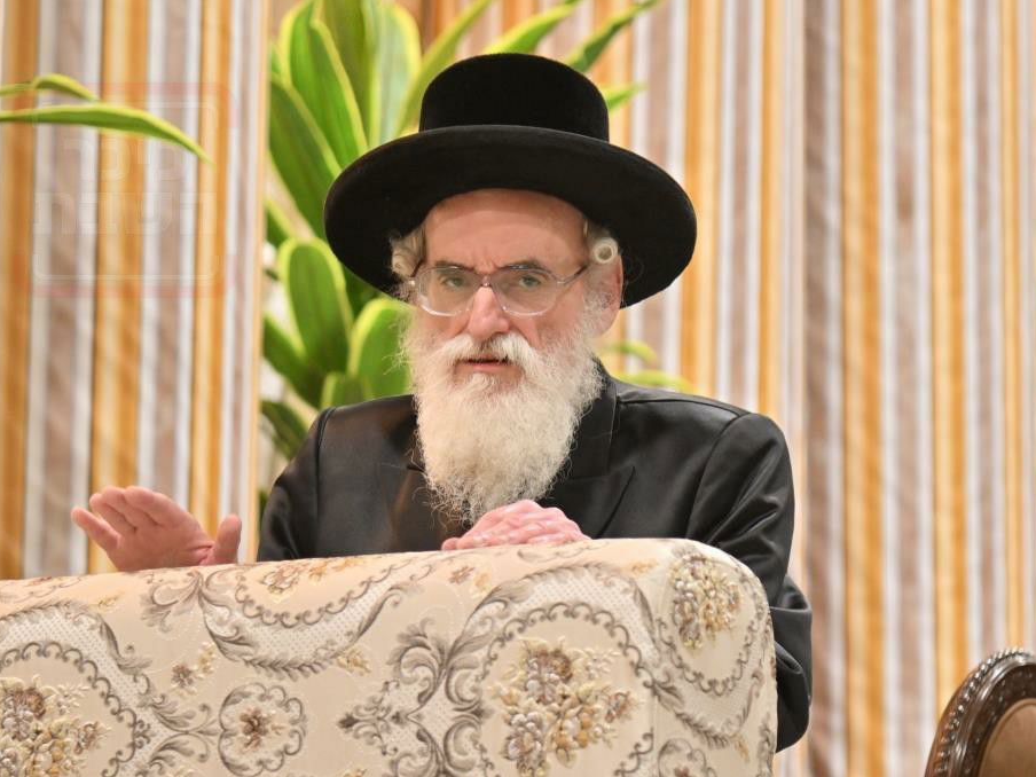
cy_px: 390
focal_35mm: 196
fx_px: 5866
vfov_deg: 7.6
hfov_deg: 10.1
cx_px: 510
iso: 1000
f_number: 4
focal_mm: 120
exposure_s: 1/200
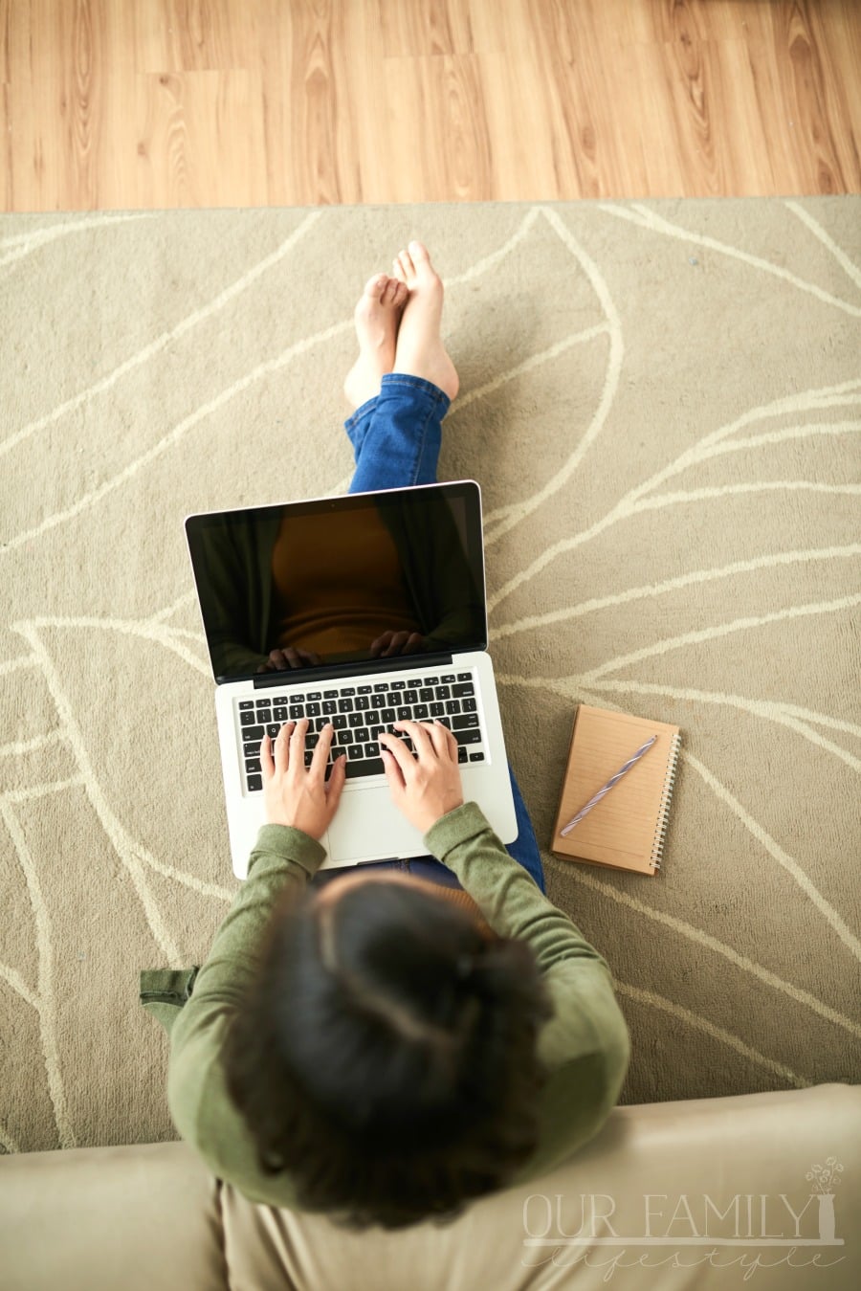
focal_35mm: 35
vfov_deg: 54.4
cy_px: 646
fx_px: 1255
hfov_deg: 37.9
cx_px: 430
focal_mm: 35
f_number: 1.7
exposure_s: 1/500
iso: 100
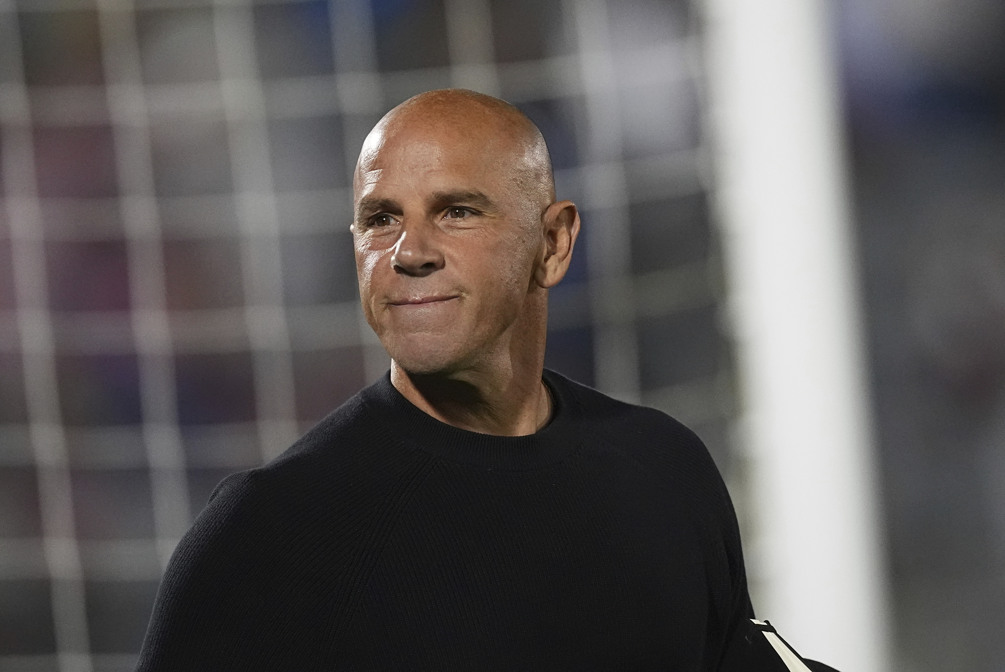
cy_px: 336
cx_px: 502
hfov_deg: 2.3
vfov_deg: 1.5
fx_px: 25147
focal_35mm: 900
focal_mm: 600
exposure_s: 1/2000
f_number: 4
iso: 6400
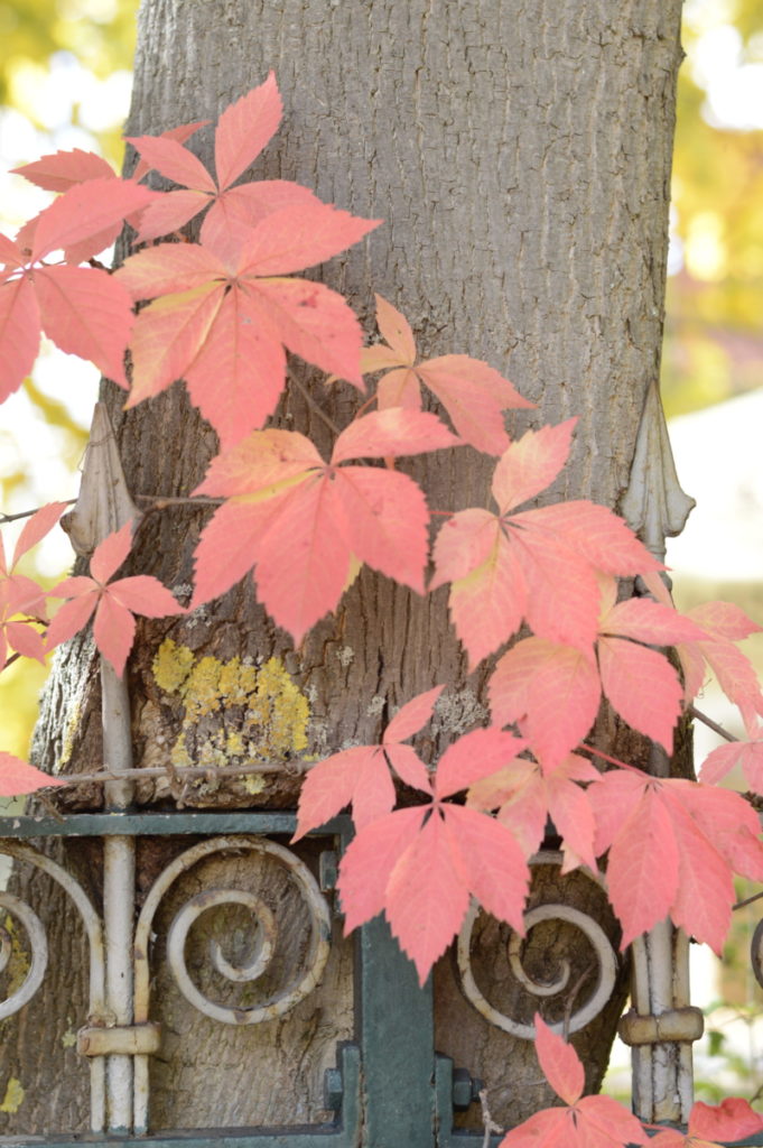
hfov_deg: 18.2
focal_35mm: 75
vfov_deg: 27.0
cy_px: 574
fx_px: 2388
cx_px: 382
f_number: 3.5
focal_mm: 50
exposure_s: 1/125
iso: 100
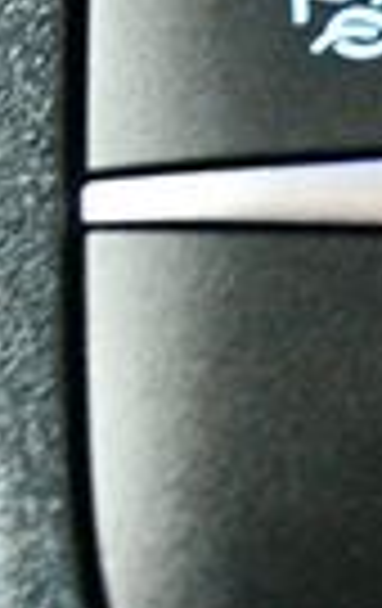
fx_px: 3827
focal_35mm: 231
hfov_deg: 5.6
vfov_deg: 9.0
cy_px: 45
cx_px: 773
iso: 12800
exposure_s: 1/20
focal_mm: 32
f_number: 4.8
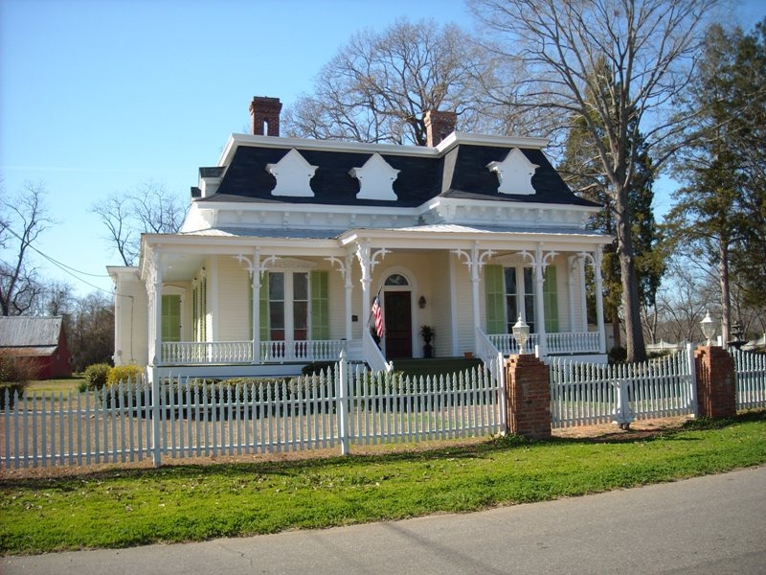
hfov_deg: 52.6
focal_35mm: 35
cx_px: 383
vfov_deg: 40.7
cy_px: 288
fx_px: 774
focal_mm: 5.7
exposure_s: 1/620
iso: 64
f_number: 2.8
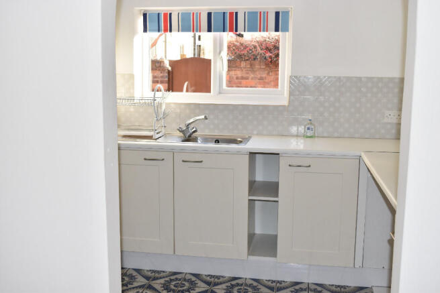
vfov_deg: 33.0
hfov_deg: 47.9
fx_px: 495
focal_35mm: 40
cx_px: 220
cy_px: 146
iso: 500
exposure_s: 1/125
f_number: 5.6
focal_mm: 27
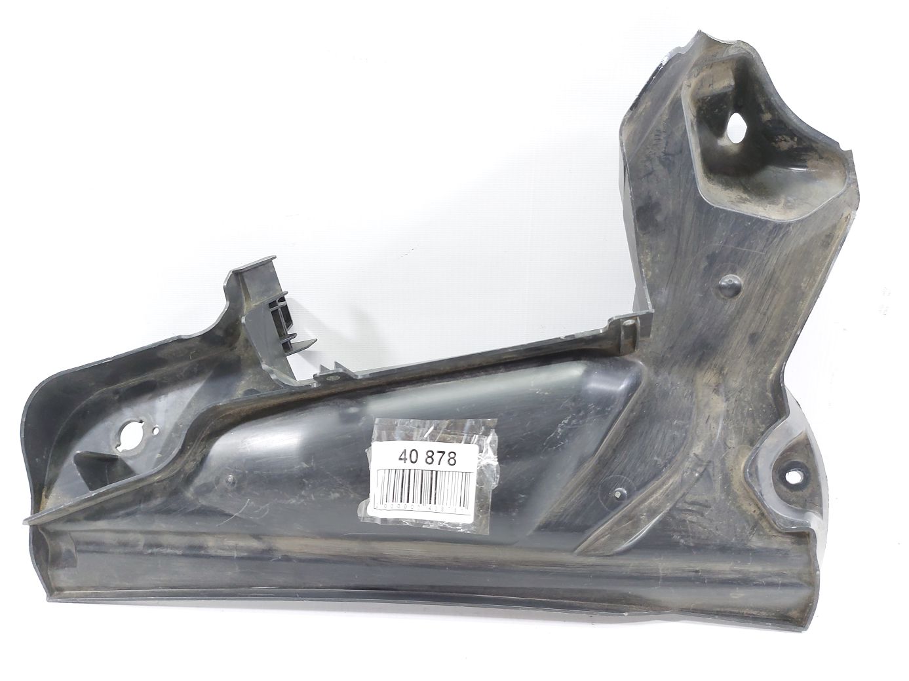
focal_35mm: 24
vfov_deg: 56.8
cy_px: 340
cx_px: 454
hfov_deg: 71.6
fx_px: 630
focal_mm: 5.23
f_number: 1.8
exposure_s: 1/50
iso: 160
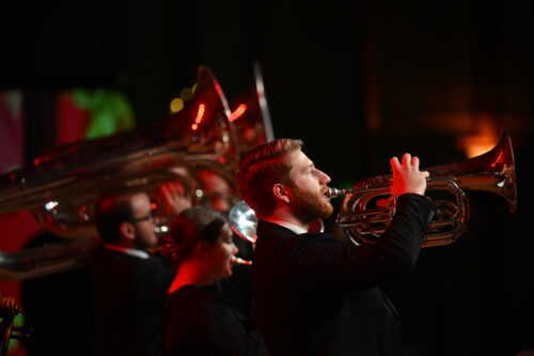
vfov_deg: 6.9
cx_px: 267
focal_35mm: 200
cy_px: 178
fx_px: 2966
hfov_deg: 10.3
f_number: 2.8
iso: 500
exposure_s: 1/80
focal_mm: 200
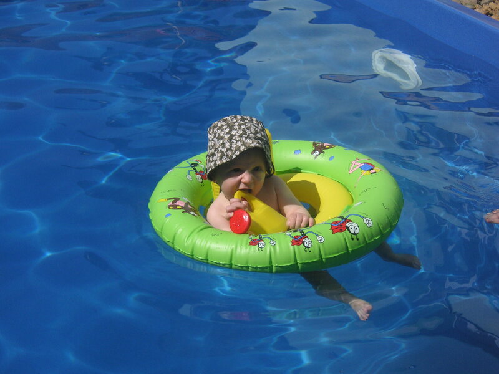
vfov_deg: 19.6
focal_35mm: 75
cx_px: 250
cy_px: 187
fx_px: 1081
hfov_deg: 26.0
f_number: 11
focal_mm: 12.4
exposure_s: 1/180
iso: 50
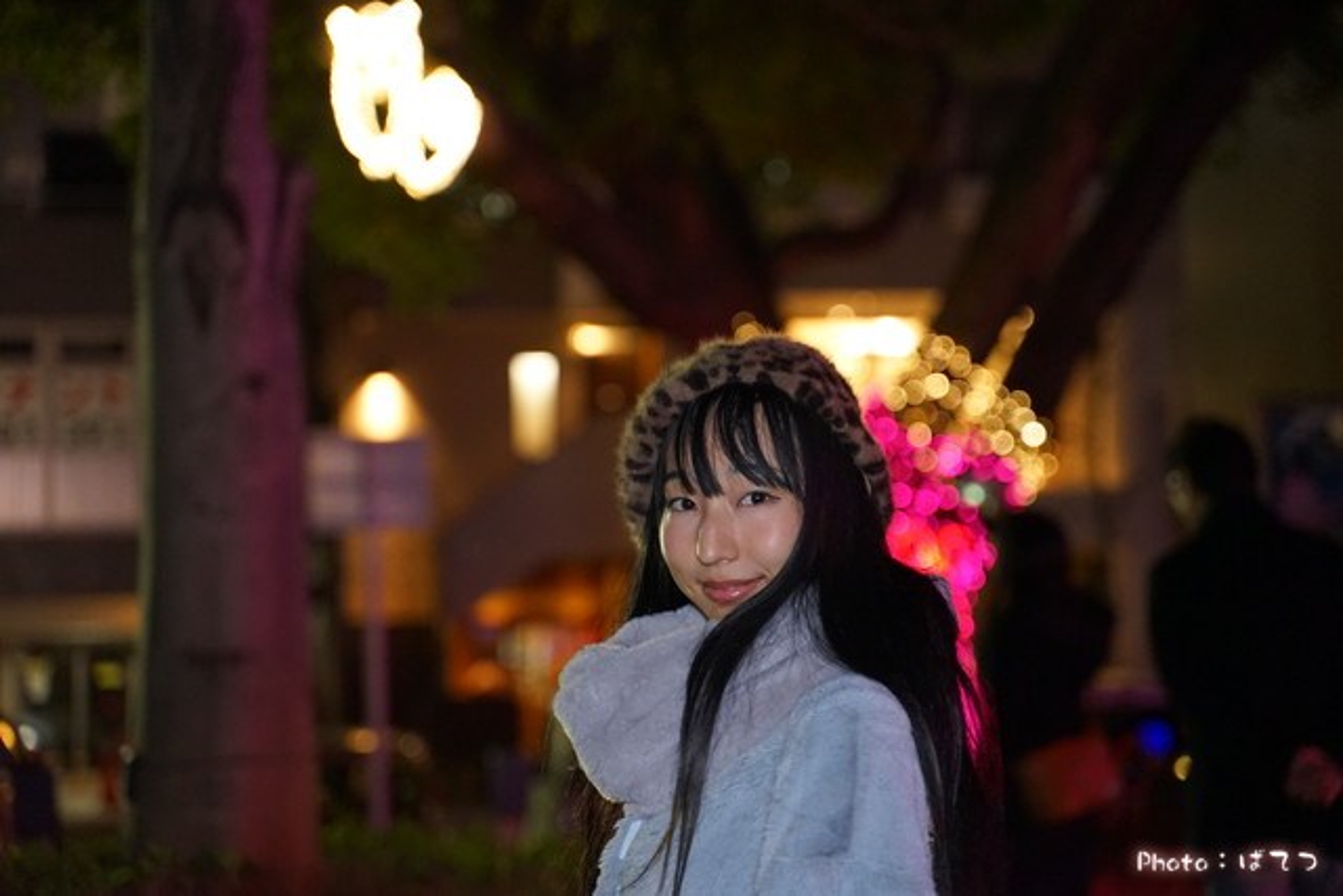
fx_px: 2798
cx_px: 672
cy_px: 448
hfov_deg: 27.0
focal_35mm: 75
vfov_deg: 18.2
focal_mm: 75
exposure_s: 1/80
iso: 3200
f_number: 2.8
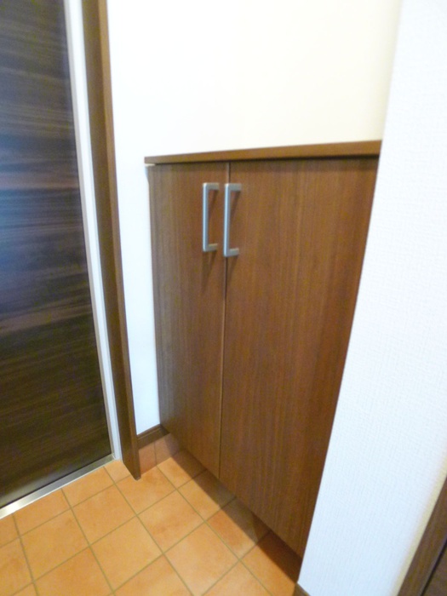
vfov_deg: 71.6
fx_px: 413
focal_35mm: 24
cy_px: 298
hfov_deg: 56.8
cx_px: 224
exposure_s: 1/15
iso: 800
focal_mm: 5.1
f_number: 2
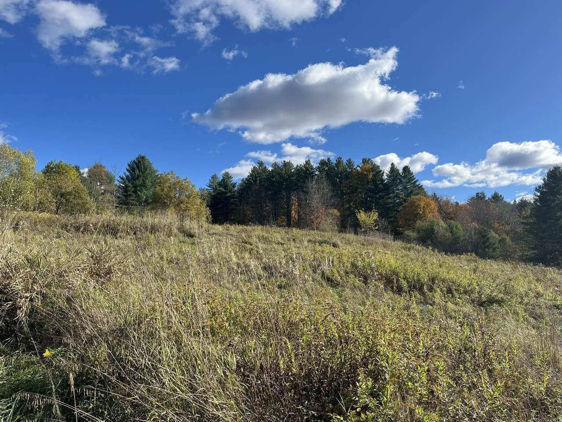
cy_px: 211
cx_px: 281
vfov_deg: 53.1
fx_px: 422
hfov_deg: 67.3
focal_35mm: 26
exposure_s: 1/2899
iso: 50
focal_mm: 5.1
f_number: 1.6
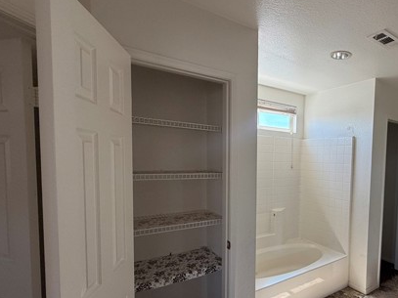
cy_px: 175
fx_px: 253
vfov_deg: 60.7
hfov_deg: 71.7
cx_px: 293
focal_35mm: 22
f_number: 2.2
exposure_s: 1/99
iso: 80
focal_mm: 2.22
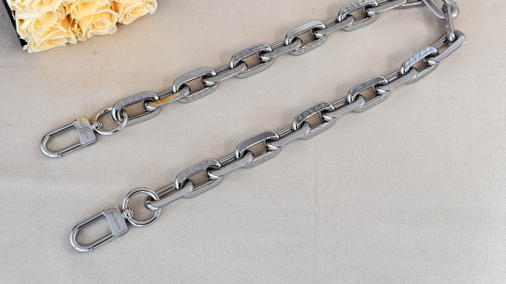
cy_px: 103
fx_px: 711
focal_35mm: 53
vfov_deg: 22.5
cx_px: 250
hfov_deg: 39.2
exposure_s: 1/53
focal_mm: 6.76
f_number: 1.78
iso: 64
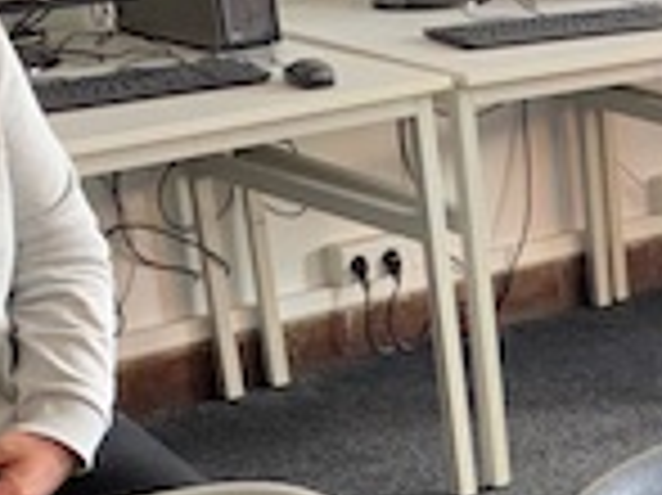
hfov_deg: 17.1
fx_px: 2026
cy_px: 554
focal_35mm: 106
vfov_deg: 13.6
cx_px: 937
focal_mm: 4.25
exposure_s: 1/60
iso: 160
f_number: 1.8
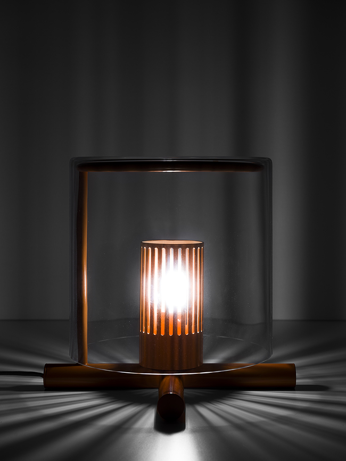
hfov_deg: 25.2
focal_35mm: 58
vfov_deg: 33.2
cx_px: 173
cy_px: 230
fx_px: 773
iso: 100
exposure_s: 1/4
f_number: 11
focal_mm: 75
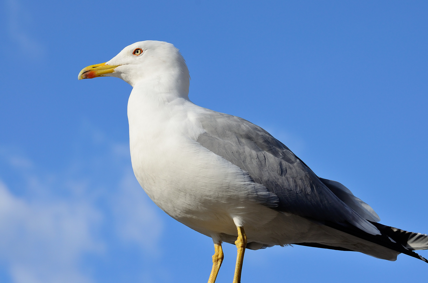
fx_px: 1601
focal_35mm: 135
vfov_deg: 10.1
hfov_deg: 15.2
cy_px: 142
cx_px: 214
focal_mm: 90
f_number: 8
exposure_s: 1/750
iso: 250
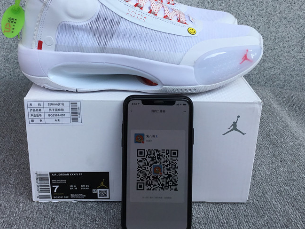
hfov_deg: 43.7
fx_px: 379
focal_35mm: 43
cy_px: 78
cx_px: 130
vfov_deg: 33.3
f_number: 2.4
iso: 25
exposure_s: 1/582
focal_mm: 3.3
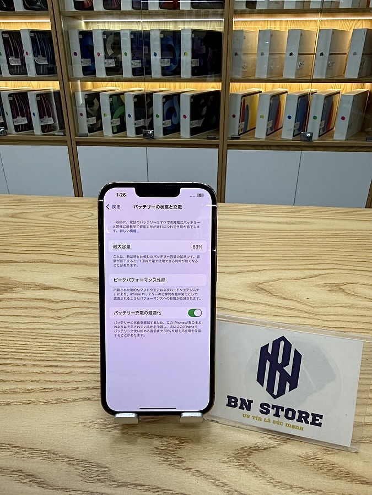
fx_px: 344
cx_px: 186
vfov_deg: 71.6
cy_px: 248
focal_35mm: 24
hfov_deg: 56.8
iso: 64
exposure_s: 1/120
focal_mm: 2.22
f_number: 2.2
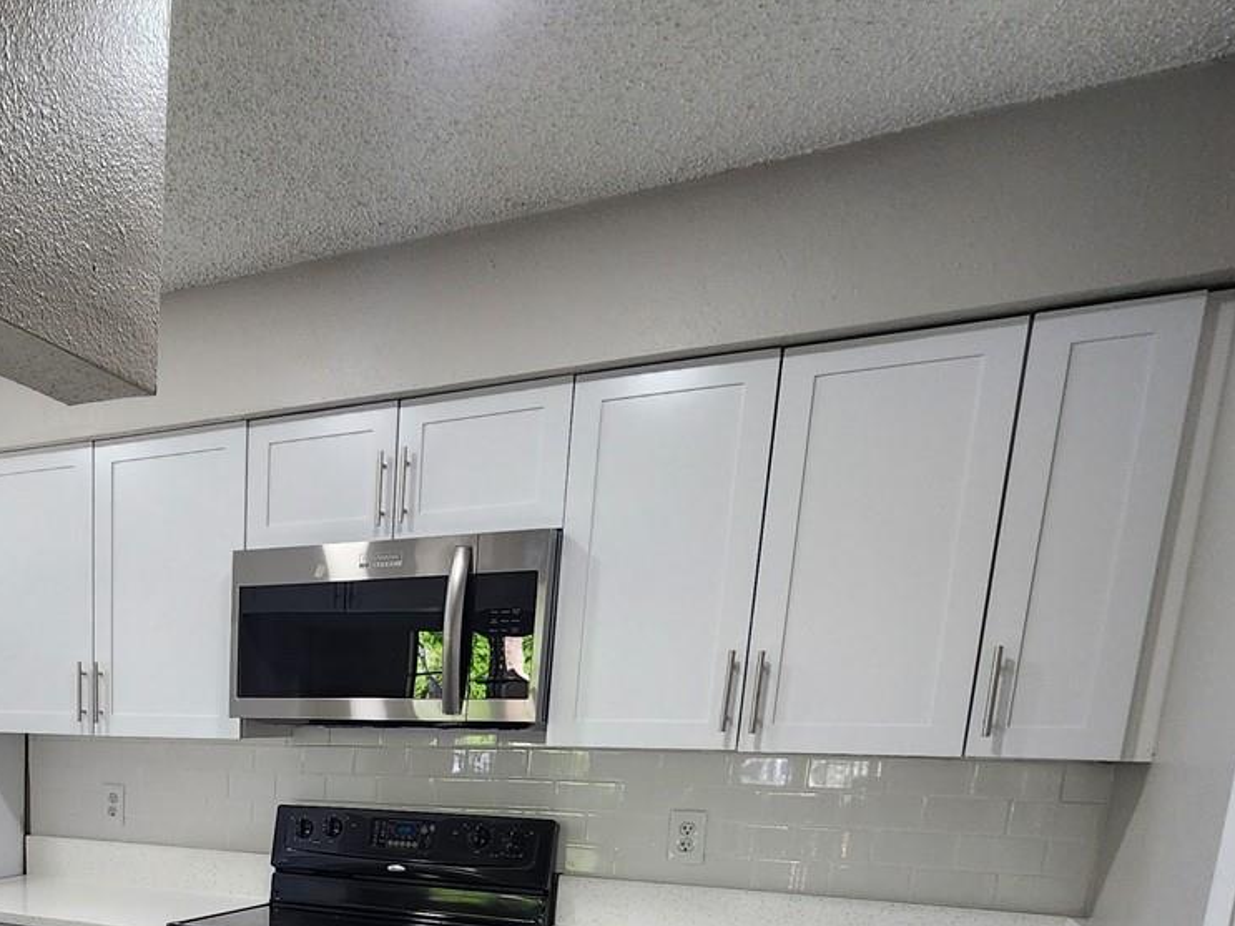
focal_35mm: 28
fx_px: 999
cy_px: 954
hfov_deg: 56.7
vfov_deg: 42.1
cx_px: 176
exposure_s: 1/60
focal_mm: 2.2
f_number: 2.2
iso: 160
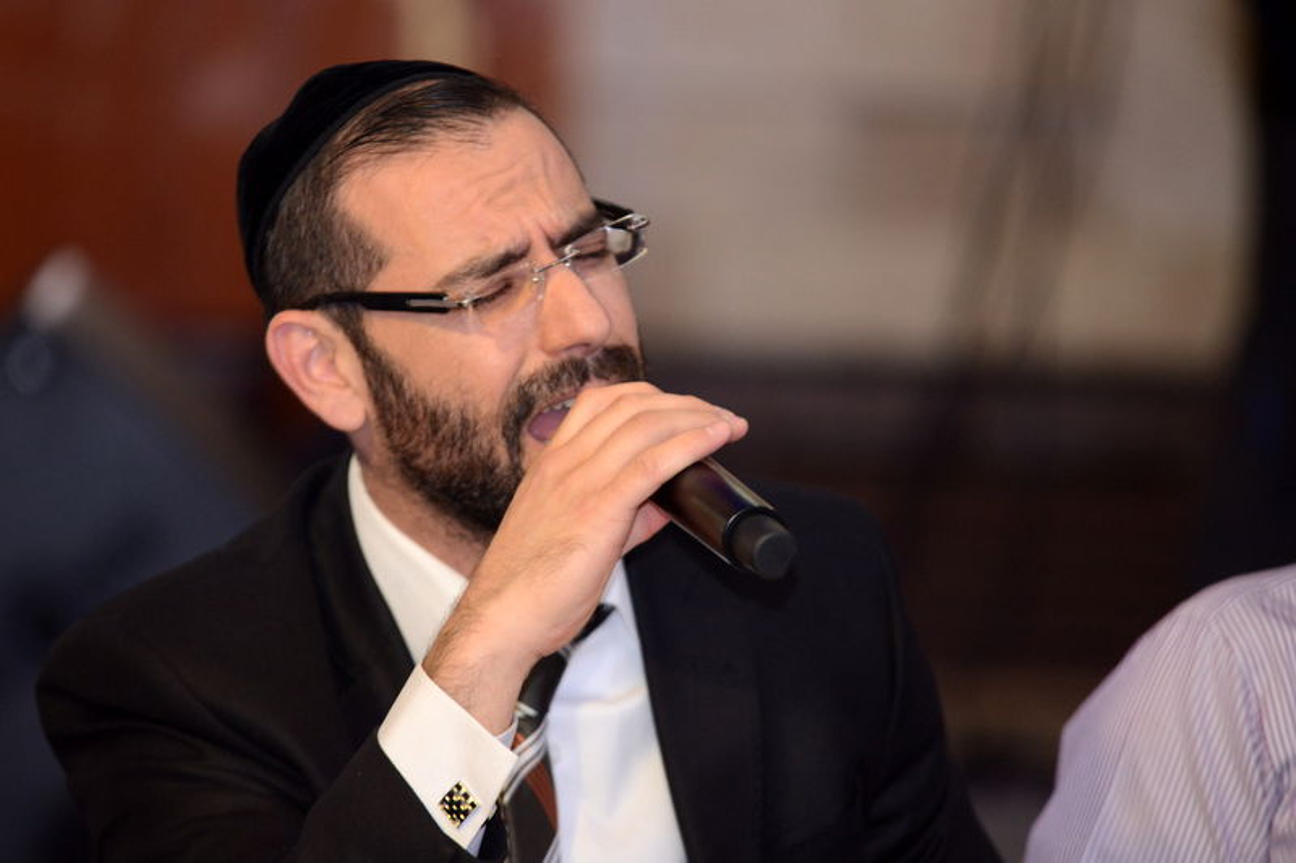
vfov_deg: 5.1
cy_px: 432
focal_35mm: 270
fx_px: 9717
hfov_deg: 7.6
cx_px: 648
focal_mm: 270
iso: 1600
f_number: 4
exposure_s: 1/160
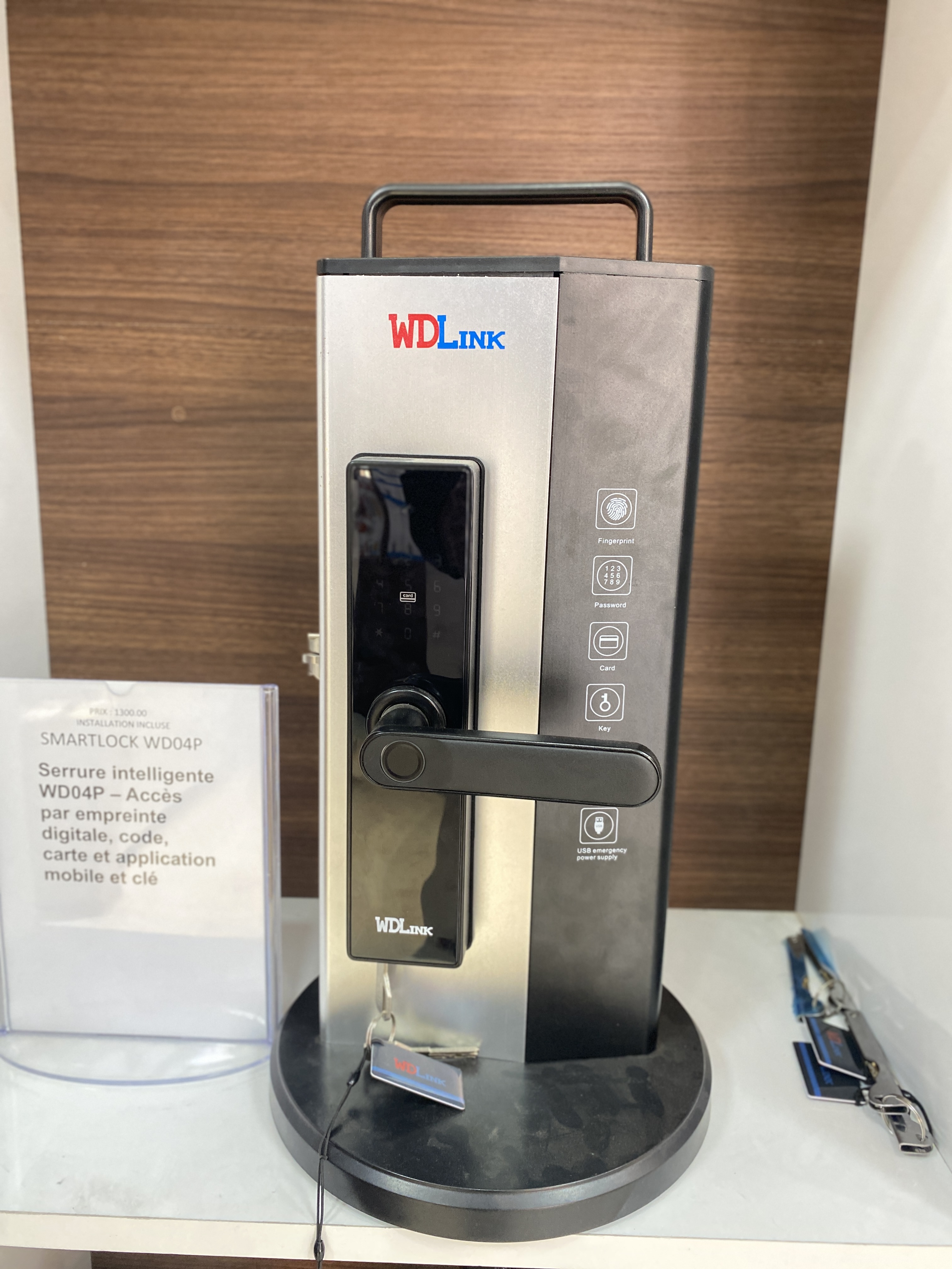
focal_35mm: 26
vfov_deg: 67.3
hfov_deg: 53.1
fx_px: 953
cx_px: 476
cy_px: 634
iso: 200
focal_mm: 4.25
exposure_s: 1/50
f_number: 1.8
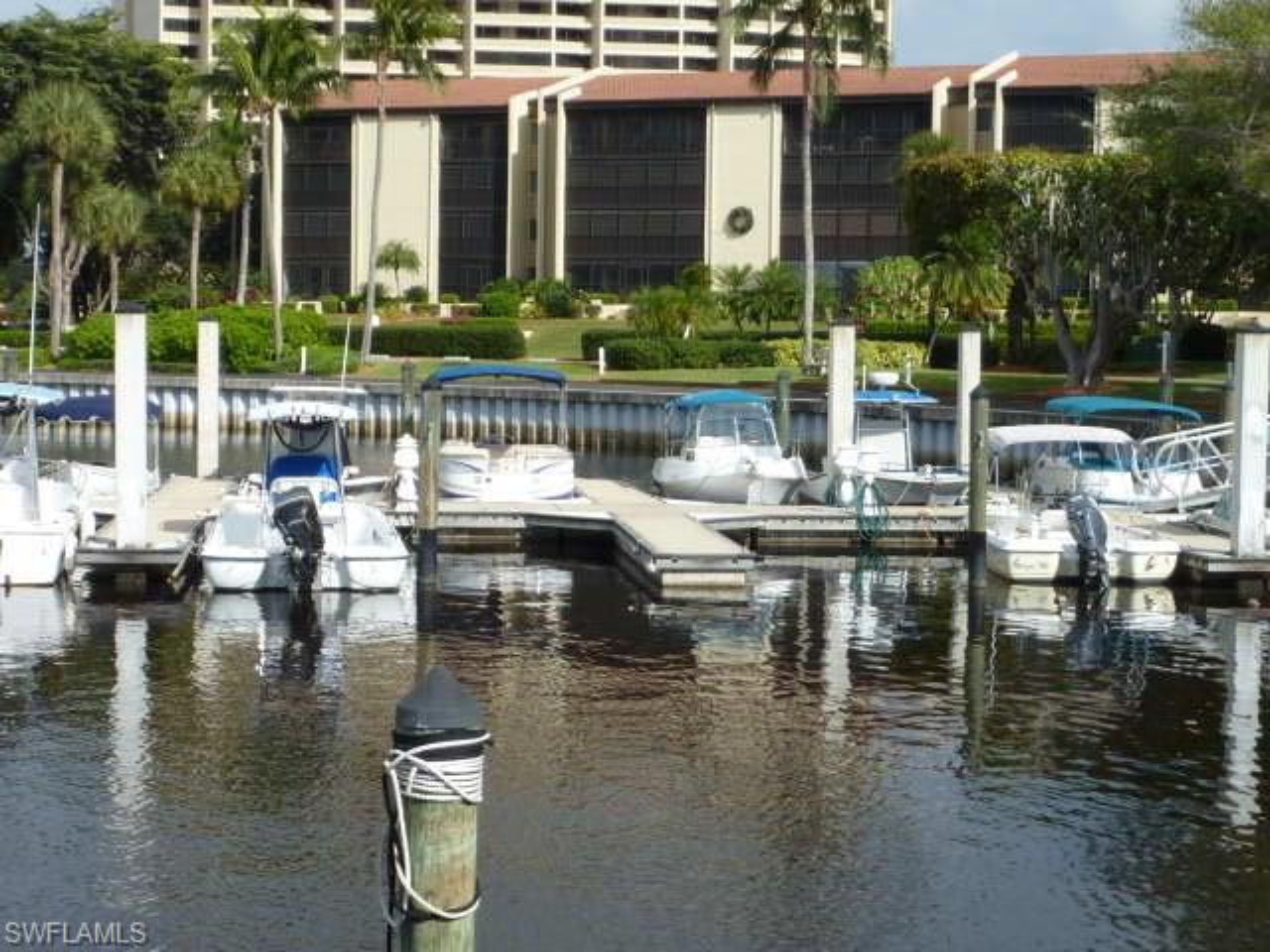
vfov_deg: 21.9
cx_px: 635
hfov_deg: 29.0
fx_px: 2458
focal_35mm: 67
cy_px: 476
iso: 80
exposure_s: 1/500
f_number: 5
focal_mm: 6.1
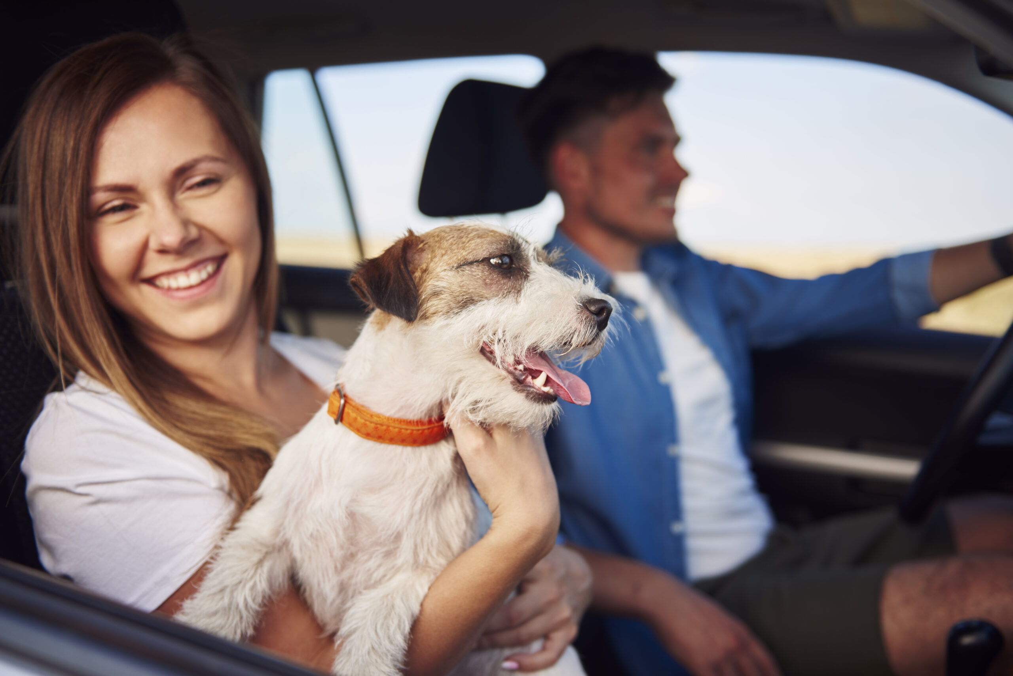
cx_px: 506
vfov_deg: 33.4
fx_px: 1126
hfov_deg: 48.4
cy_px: 338
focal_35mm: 40
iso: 100
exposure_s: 1/500
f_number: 2.8
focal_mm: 40
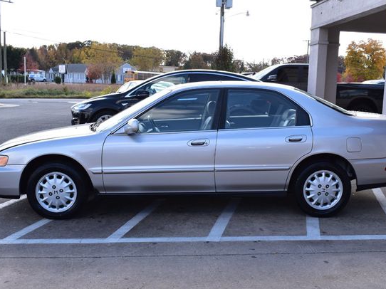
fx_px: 474
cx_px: 198
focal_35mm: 43
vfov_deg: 33.9
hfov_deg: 44.3
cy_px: 149
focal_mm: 25
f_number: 10
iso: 400
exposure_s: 1/200
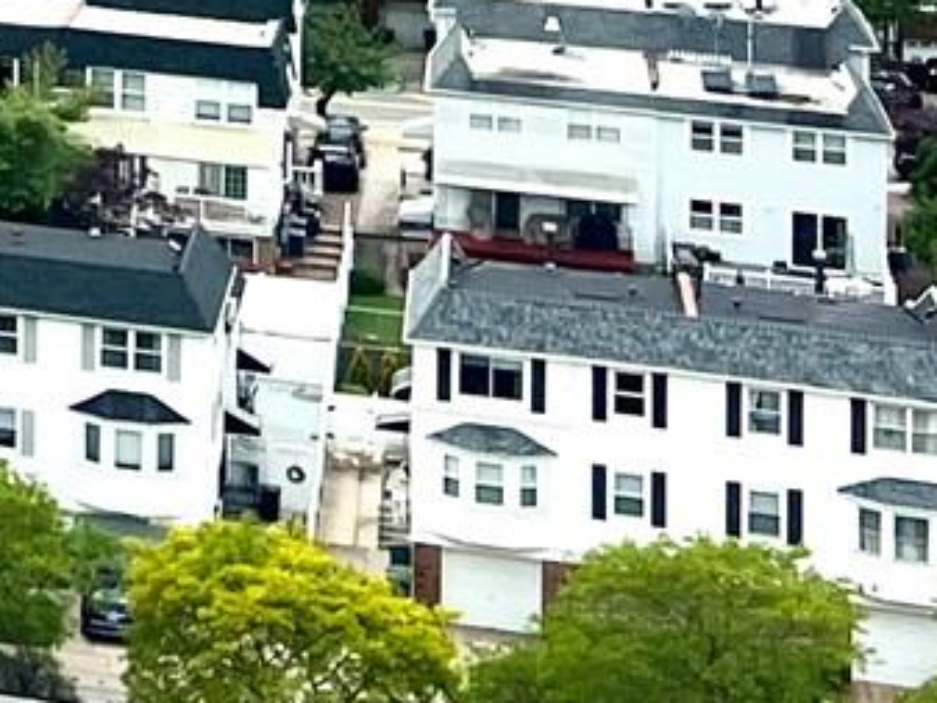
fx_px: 4278
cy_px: -920
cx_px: -1221
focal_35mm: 158
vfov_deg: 8.6
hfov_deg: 10.8
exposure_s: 1/8696
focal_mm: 5.7
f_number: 1.5
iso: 50
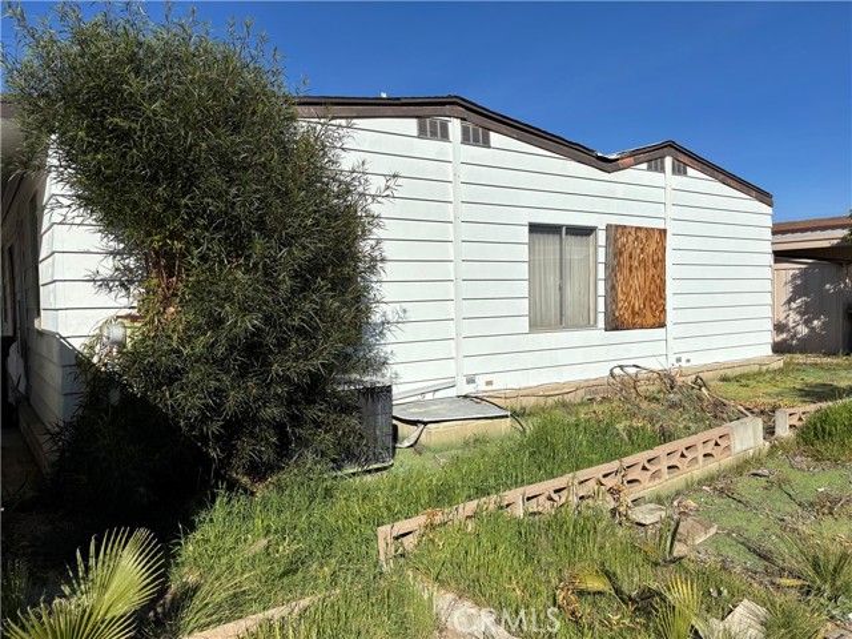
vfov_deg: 53.1
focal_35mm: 26
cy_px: 320
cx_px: 426
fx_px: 640
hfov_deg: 67.3
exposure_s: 1/7692
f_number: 1.6
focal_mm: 5.96
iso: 50
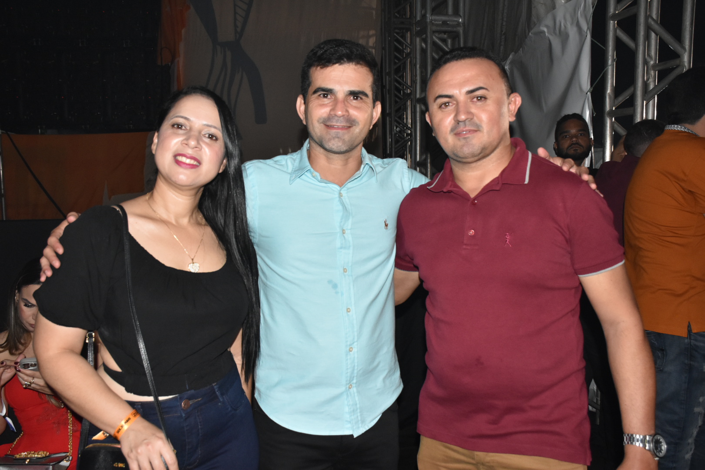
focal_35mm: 33
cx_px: 352
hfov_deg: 57.2
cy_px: 235
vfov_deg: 40.0
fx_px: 646
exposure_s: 1/100
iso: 1600
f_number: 5.6
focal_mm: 22
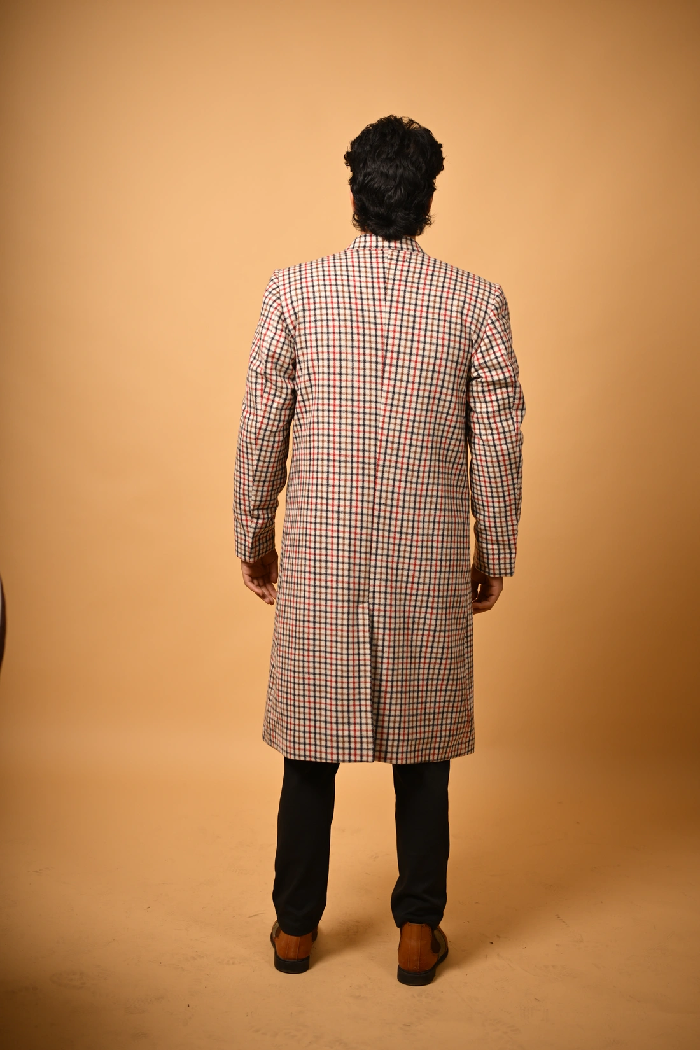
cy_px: 525
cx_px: 350
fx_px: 1458
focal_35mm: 50
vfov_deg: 39.6
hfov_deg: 27.0
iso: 160
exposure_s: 1/1000
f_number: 2.2
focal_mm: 50
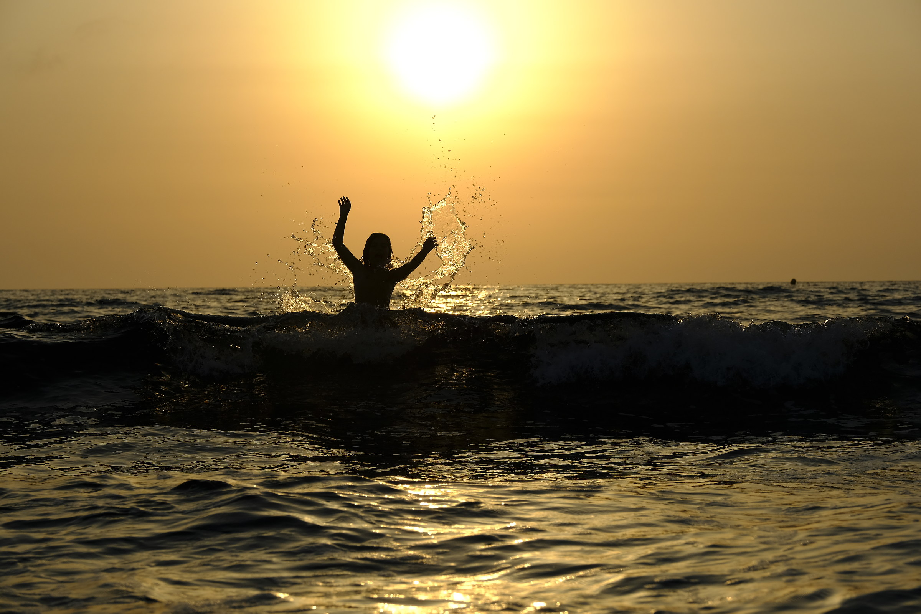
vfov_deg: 16.5
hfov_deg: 24.5
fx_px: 2123
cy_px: 307
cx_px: 460
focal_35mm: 83
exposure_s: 1/4700
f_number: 5.6
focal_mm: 55
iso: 320
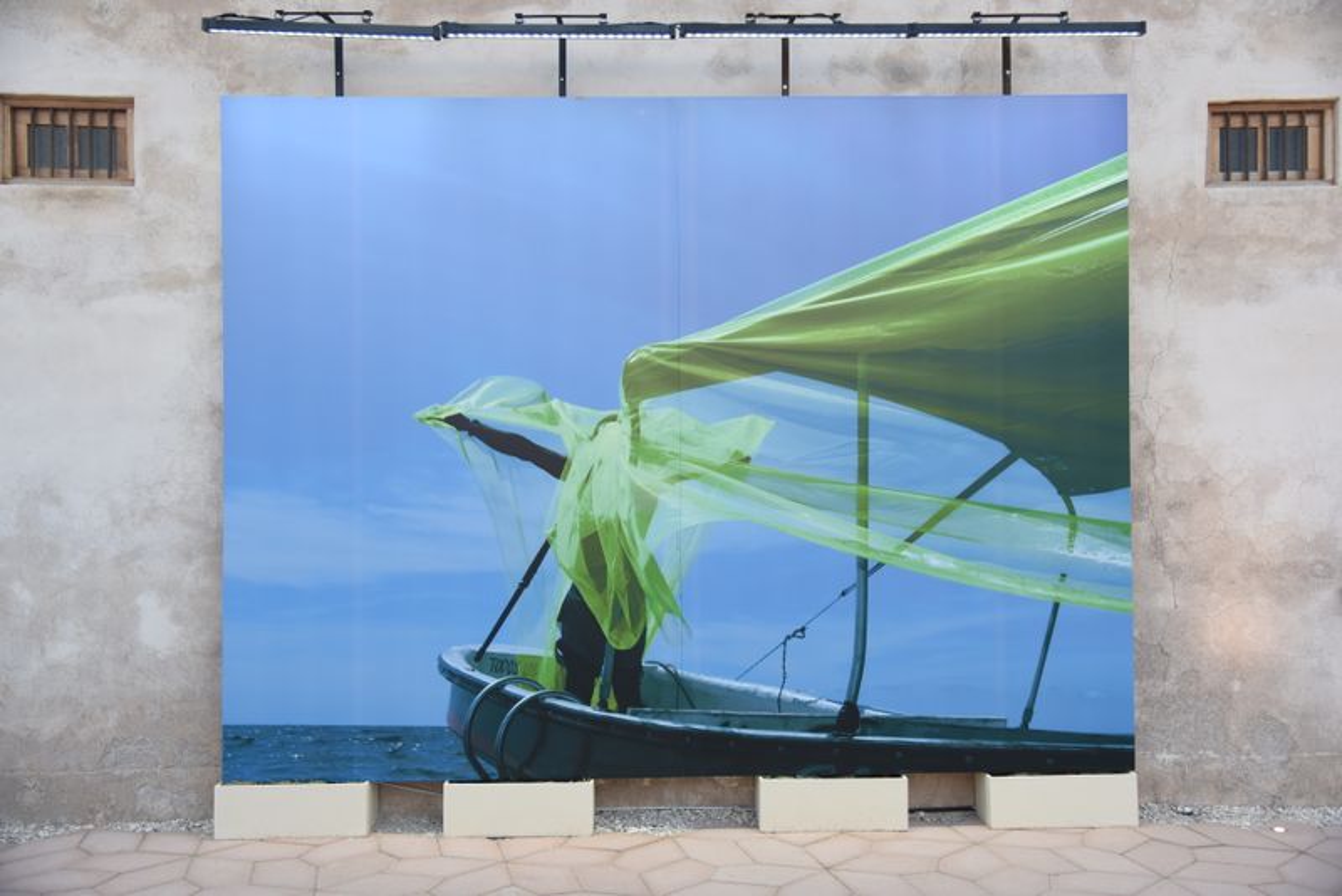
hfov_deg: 58.7
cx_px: 671
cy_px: 448
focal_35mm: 32
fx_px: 1193
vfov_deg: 41.1
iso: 560
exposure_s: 1/200
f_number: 4
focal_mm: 32
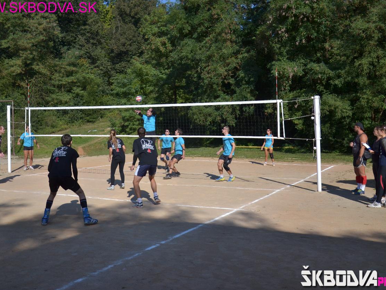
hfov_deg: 46.8
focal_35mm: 40
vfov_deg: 36.0
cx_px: 189
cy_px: 147
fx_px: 446
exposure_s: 1/2000
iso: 200
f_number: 4
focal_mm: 24
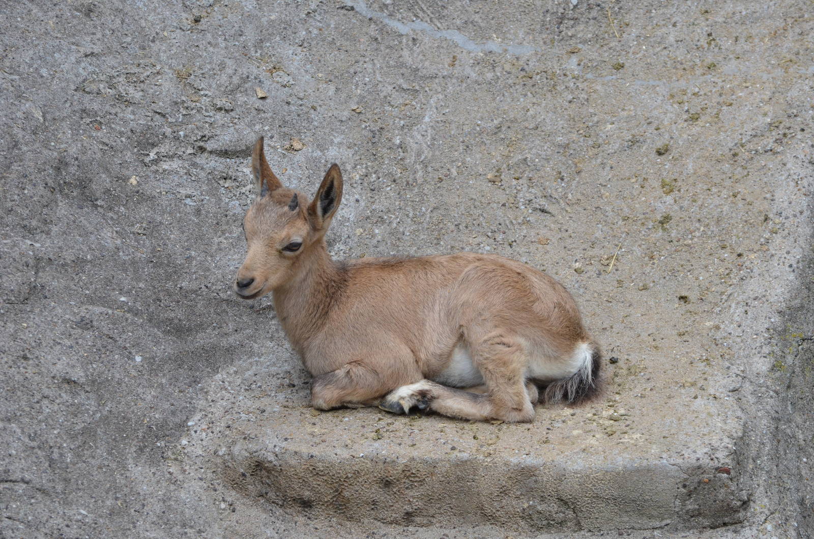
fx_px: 5754
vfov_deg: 5.4
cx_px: 407
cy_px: 270
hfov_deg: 8.1
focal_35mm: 255
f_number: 5
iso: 800
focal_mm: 170
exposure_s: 1/200
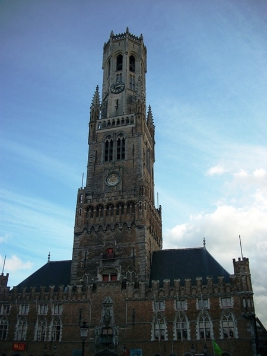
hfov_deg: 44.2
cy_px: 178
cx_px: 134
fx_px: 329
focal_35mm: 32
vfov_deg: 56.8
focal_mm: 5.7
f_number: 2.9
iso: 80
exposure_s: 1/500
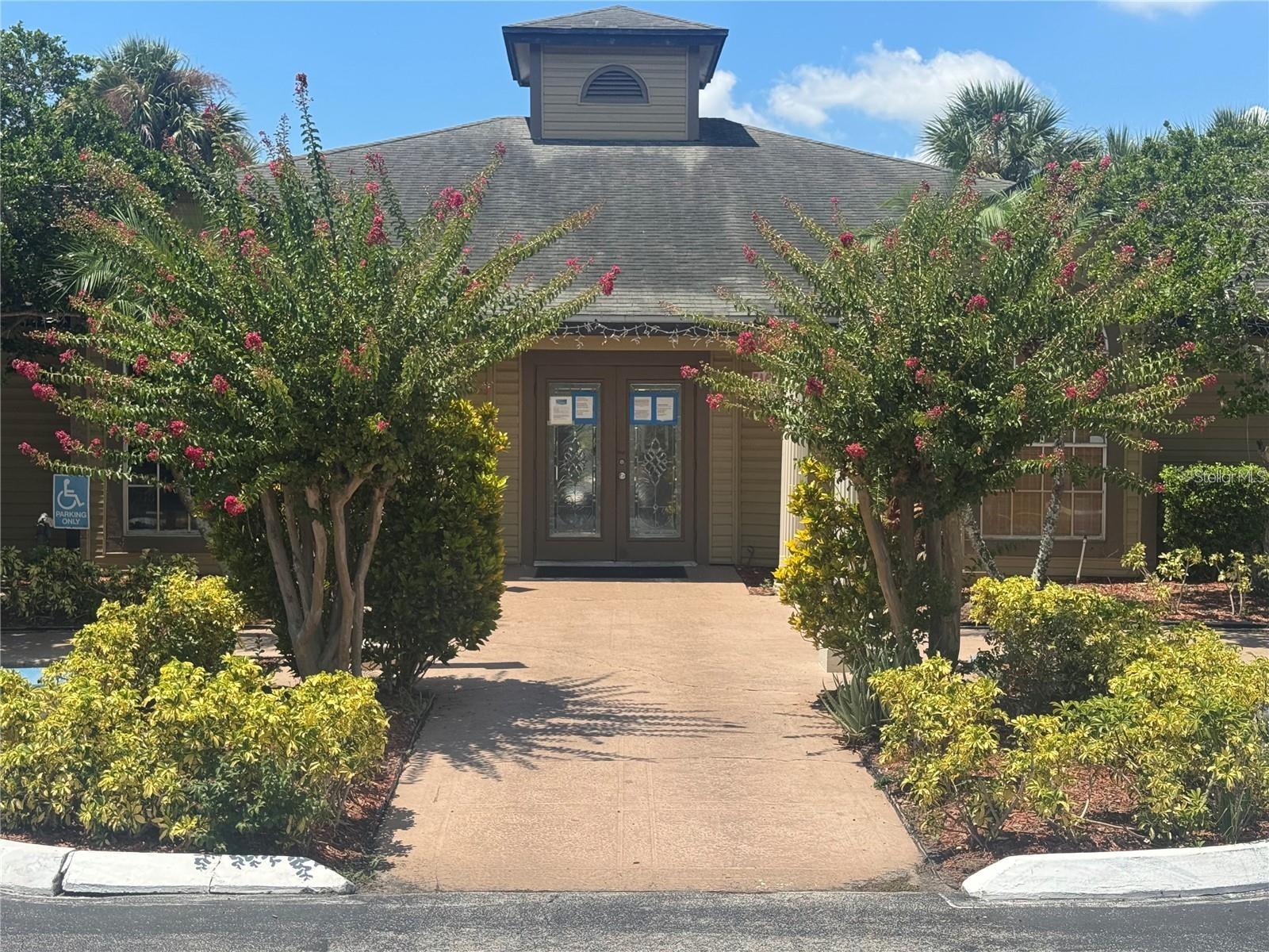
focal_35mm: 48
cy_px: 476
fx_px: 1760
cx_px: 634
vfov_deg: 30.3
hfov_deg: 39.7
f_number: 1.78
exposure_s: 1/4049
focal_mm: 6.76
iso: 64
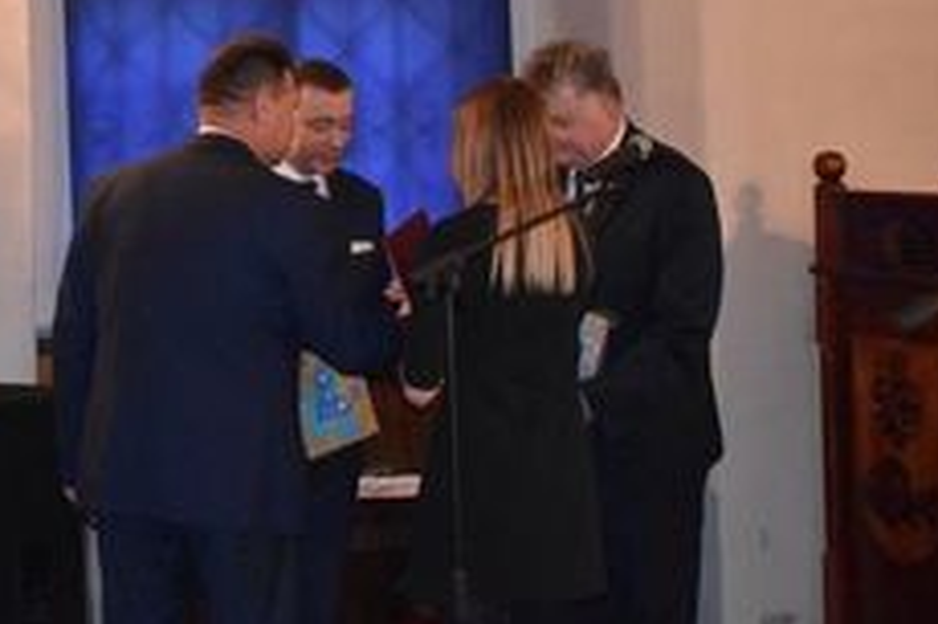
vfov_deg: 15.9
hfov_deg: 23.8
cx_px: 257
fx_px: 2211
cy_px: 94
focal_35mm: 85
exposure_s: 1/60
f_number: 4.2
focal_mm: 31
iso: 4000
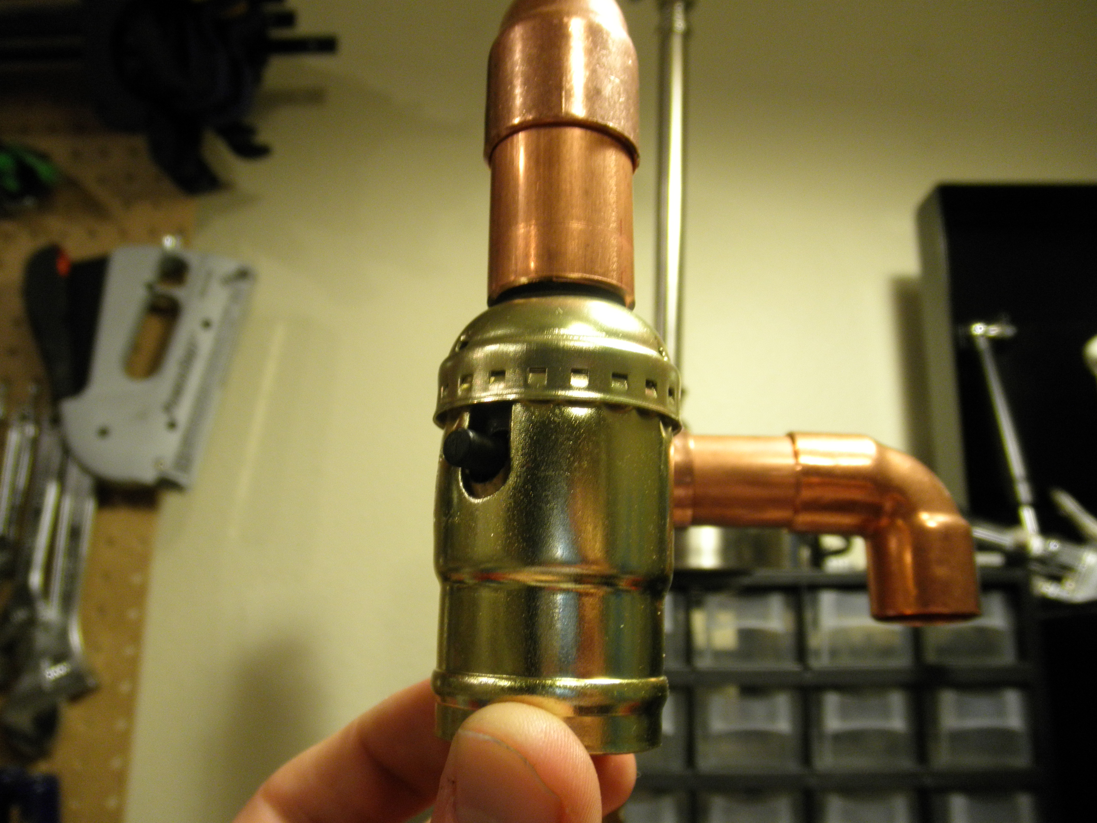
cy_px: 412
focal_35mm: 28
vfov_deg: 49.7
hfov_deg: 63.4
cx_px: 548
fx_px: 887
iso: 200
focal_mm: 5
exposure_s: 1/15
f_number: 3
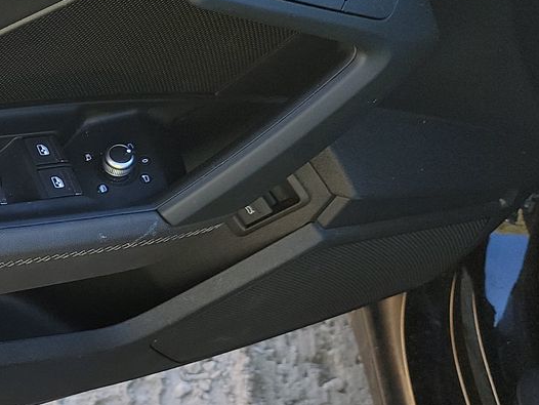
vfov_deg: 20.1
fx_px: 1137
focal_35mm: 73
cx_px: -99
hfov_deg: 24.3
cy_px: 255
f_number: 1.8
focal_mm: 6.7
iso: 90
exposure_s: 1/119
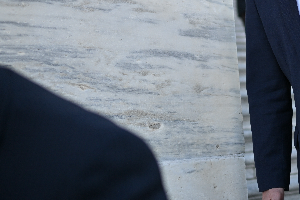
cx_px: 327
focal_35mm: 86
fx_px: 717
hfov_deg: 22.4
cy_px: -15
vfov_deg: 15.5
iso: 200
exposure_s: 1/1600
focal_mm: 35
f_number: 1.8
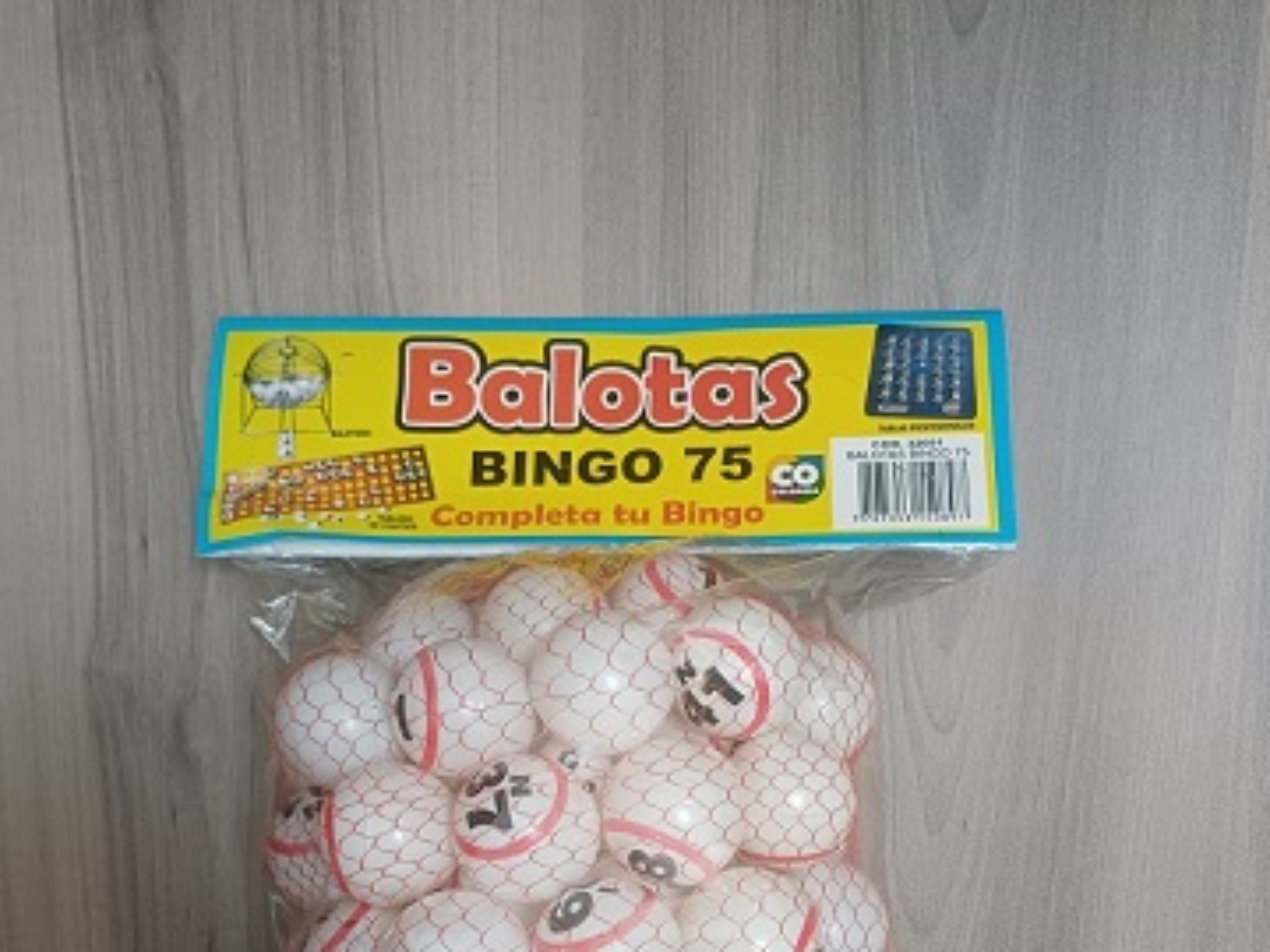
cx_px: 628
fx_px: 1357
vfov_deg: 37.2
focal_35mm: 37
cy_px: 770
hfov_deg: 50.1
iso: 250
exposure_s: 1/40
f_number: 1.8
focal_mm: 4.65
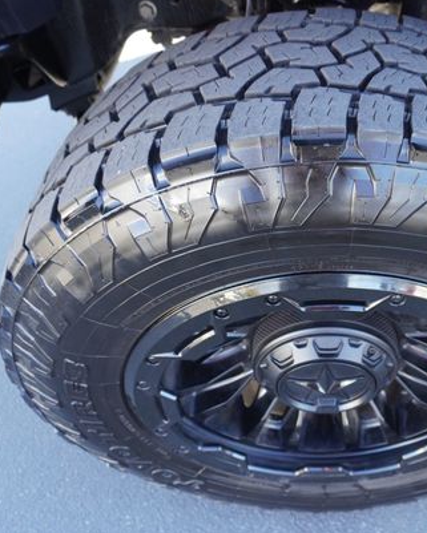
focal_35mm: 36
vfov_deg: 50.2
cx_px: 311
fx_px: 568
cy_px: 251
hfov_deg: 40.2
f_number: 4
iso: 800
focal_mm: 16
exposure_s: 1/160
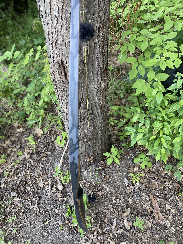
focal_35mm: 26
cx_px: 92
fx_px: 183
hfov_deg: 53.1
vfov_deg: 67.3
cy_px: 122
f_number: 1.8
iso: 160
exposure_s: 1/60
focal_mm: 4.25
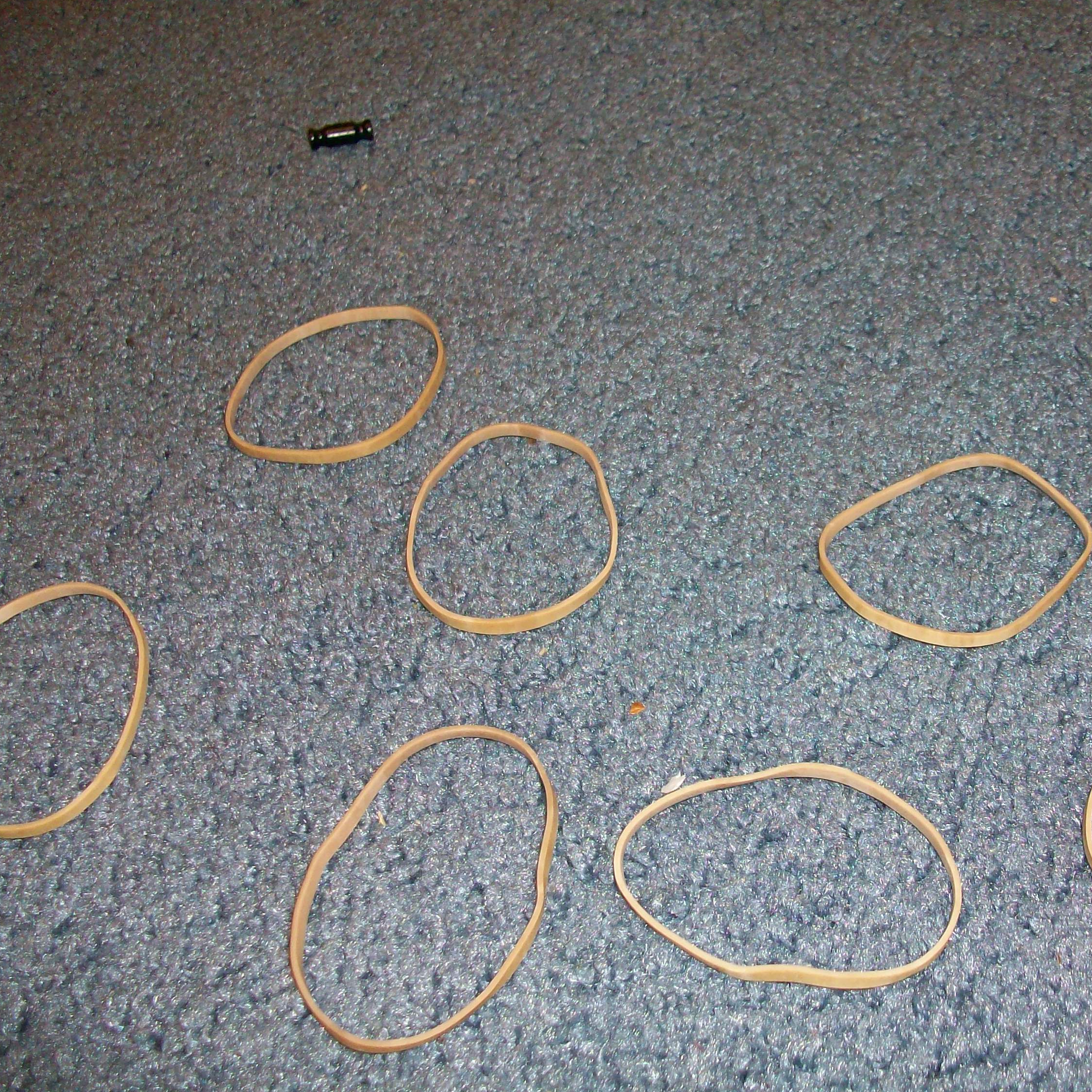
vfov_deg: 40.9
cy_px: 552
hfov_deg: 40.4
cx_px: 730
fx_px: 1463
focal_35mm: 41
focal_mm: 5.7
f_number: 2.8
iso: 160
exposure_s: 1/60
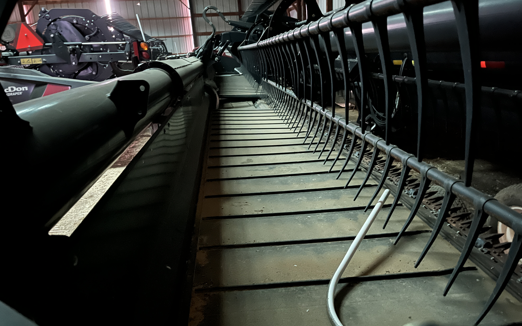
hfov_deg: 66.5
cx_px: 264
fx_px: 398
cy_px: 191
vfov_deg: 44.4
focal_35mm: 28
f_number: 1.6
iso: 2500
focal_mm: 5.1
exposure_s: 1/5
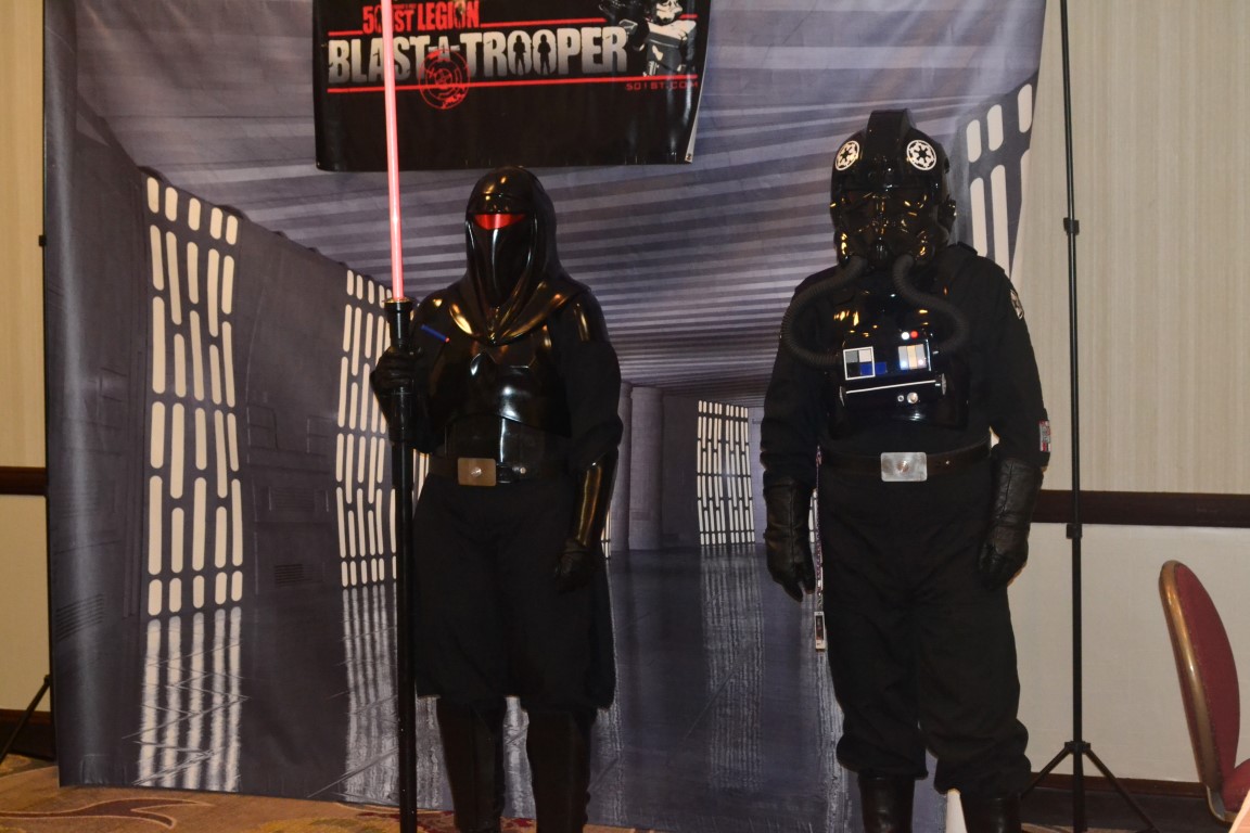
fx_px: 2500
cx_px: 625
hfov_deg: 28.1
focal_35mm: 72
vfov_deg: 18.9
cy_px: 416
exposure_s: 1/60
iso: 3200
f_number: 7.1
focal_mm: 48
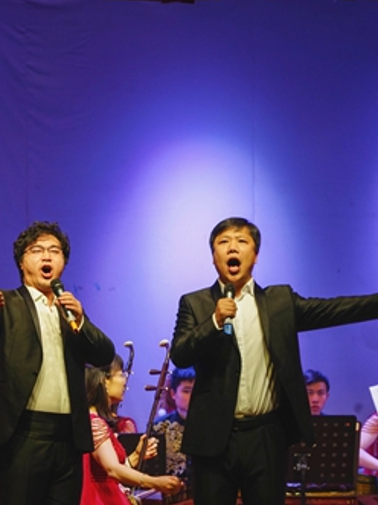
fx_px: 3832
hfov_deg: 5.6
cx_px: 46
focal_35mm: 263
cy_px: 252
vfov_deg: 7.5
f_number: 6.3
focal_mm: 181
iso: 500
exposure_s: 1/100
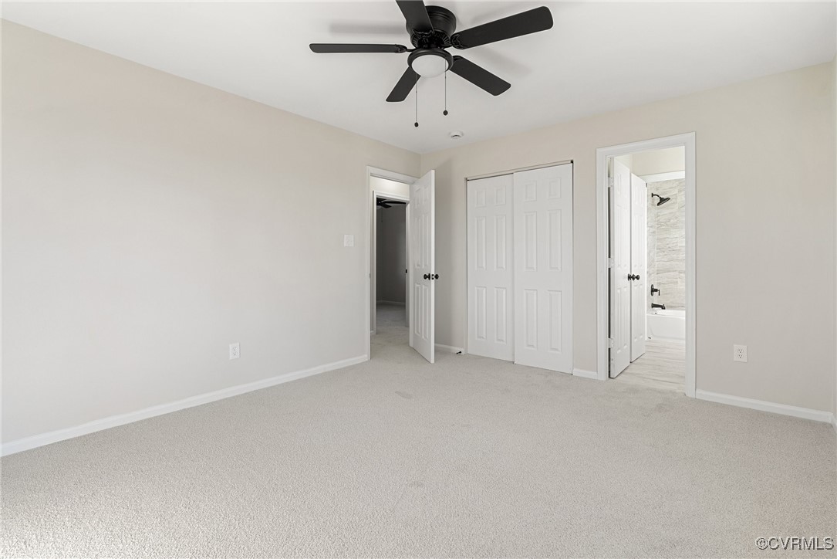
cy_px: 280
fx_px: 372
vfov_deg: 73.8
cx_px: 418
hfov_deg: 96.7
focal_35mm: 16
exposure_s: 1/13
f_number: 9
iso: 640
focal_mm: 16
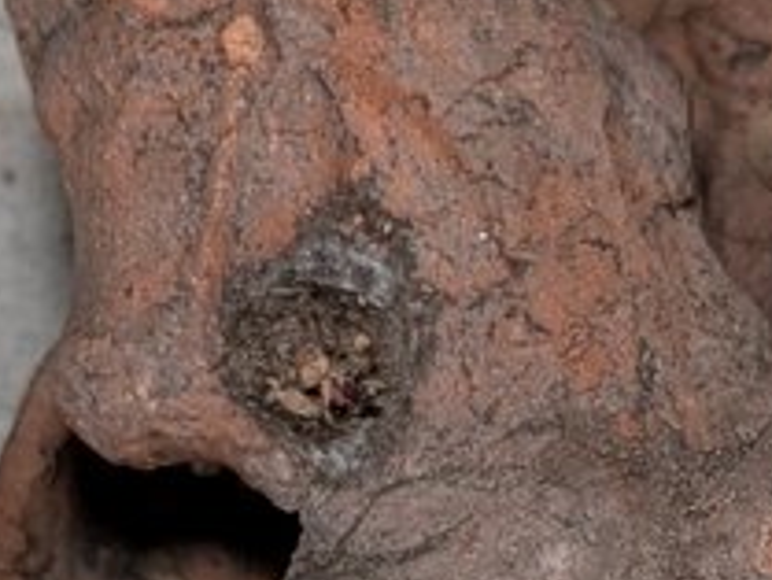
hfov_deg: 11.4
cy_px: 896
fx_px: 3860
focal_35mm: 173
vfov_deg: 8.4
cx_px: 597
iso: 79
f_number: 1.68
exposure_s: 1/141
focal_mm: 6.9
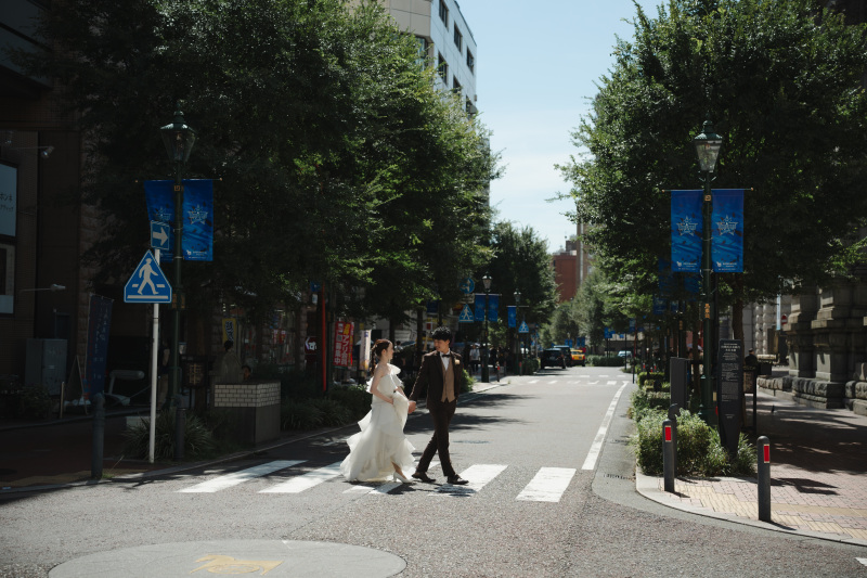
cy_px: 289
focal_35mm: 55
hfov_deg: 36.3
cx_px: 434
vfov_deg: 24.6
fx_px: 1324
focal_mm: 55
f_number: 3.5
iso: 100
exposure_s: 1/1600
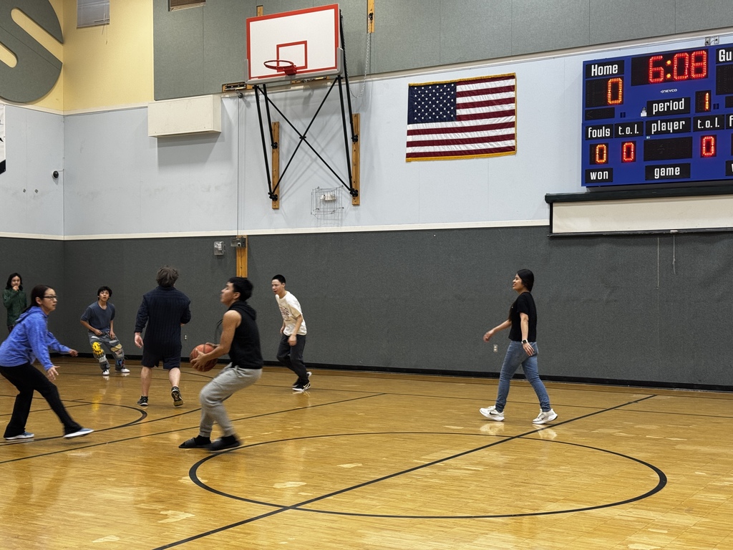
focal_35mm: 48
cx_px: 366
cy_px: 275
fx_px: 1016
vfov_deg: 30.3
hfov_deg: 39.7
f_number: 1.78
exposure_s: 1/120
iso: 80
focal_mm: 6.76
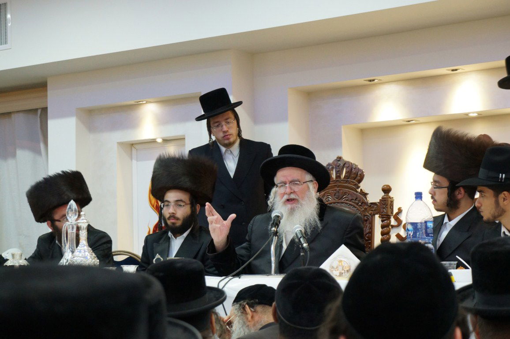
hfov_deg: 24.6
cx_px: 255
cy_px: 170
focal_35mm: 82
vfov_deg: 16.5
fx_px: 1167
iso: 1600
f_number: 5.6
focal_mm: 55
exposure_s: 1/60
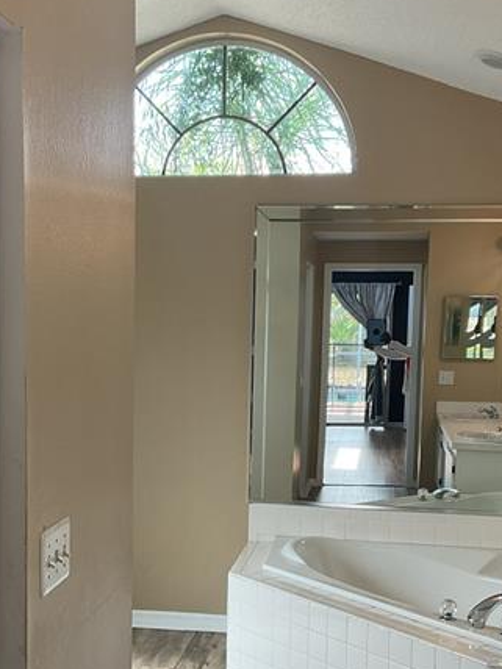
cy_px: 427
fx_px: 1005
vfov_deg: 36.6
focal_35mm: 52
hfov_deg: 28.0
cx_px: 231
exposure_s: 1/60
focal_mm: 3
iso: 50
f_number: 1.8
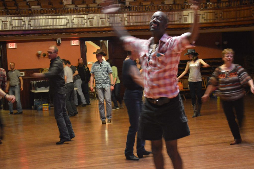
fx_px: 486
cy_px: 84
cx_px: 127
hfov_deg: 29.3
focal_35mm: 69
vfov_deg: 19.7
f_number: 5.3
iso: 3200
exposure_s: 1/10
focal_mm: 46
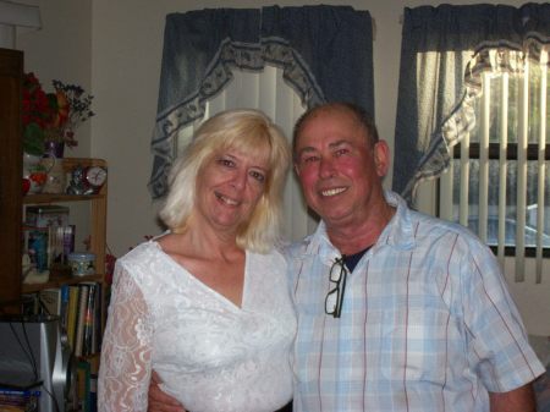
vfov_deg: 18.0
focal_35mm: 82
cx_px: 275
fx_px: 1302
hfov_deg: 23.8
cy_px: 206
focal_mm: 13.5
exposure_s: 1/147
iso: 140
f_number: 4
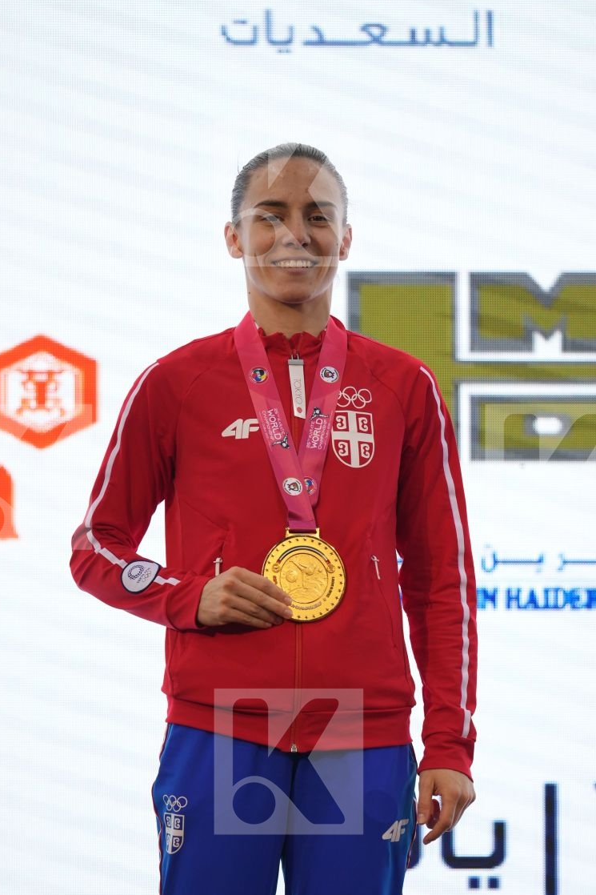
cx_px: 289
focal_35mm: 322
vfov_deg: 6.4
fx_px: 7998
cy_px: 477
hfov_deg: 4.3
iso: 320
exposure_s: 1/250
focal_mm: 200
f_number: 2.8
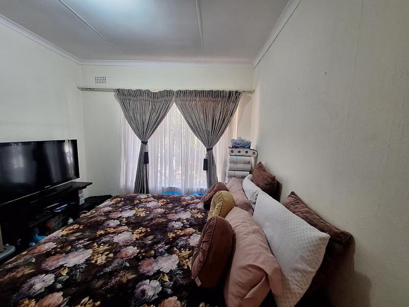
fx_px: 154
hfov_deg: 106.2
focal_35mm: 13
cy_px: 154
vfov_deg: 89.9
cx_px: 204
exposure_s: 1/33
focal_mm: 1.74
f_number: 2.2
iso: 200
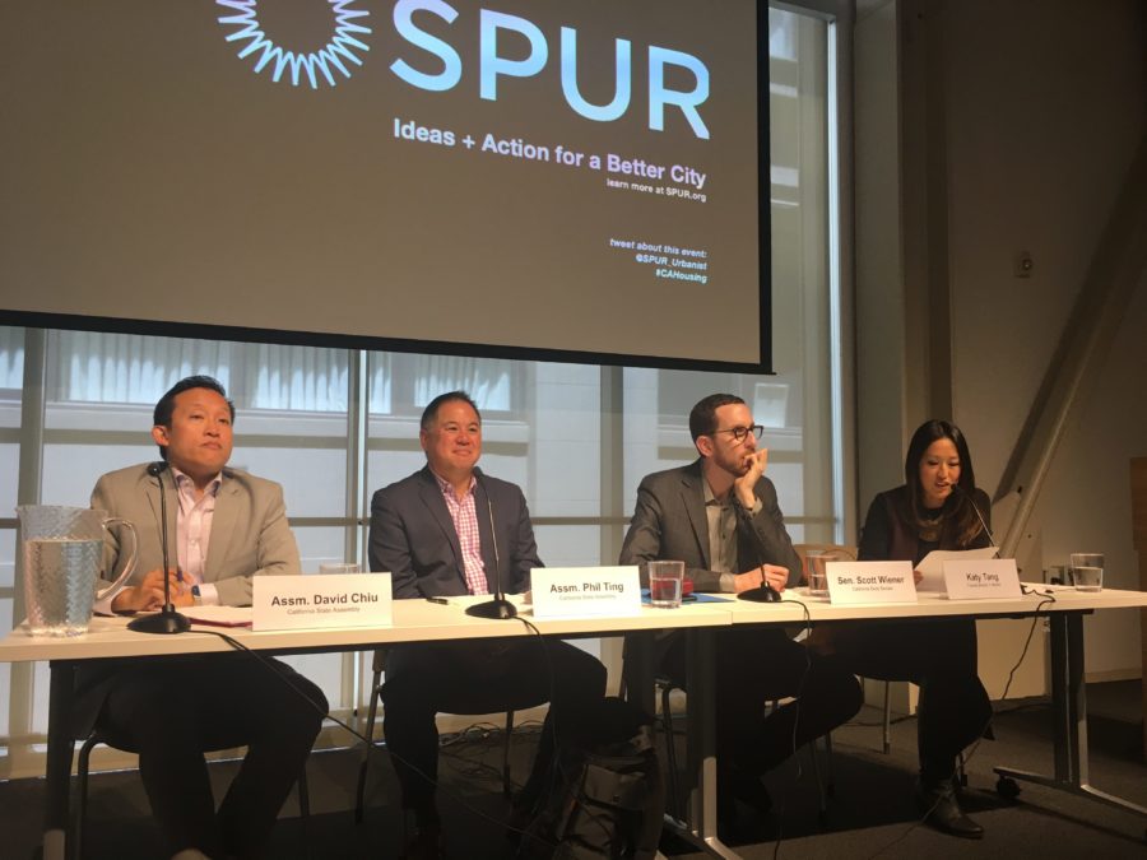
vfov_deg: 48.2
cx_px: 574
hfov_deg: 61.7
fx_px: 961
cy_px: 430
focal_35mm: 29
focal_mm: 4.15
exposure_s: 1/30
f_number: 2.2
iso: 32
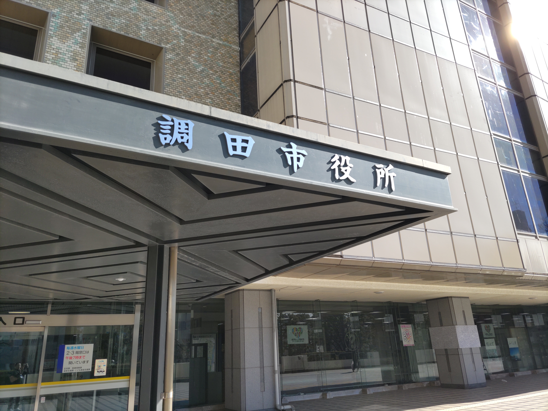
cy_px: 206
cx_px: 274
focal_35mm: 26
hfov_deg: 67.3
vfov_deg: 53.1
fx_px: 412
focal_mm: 4.8
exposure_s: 1/645
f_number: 1.79
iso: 50
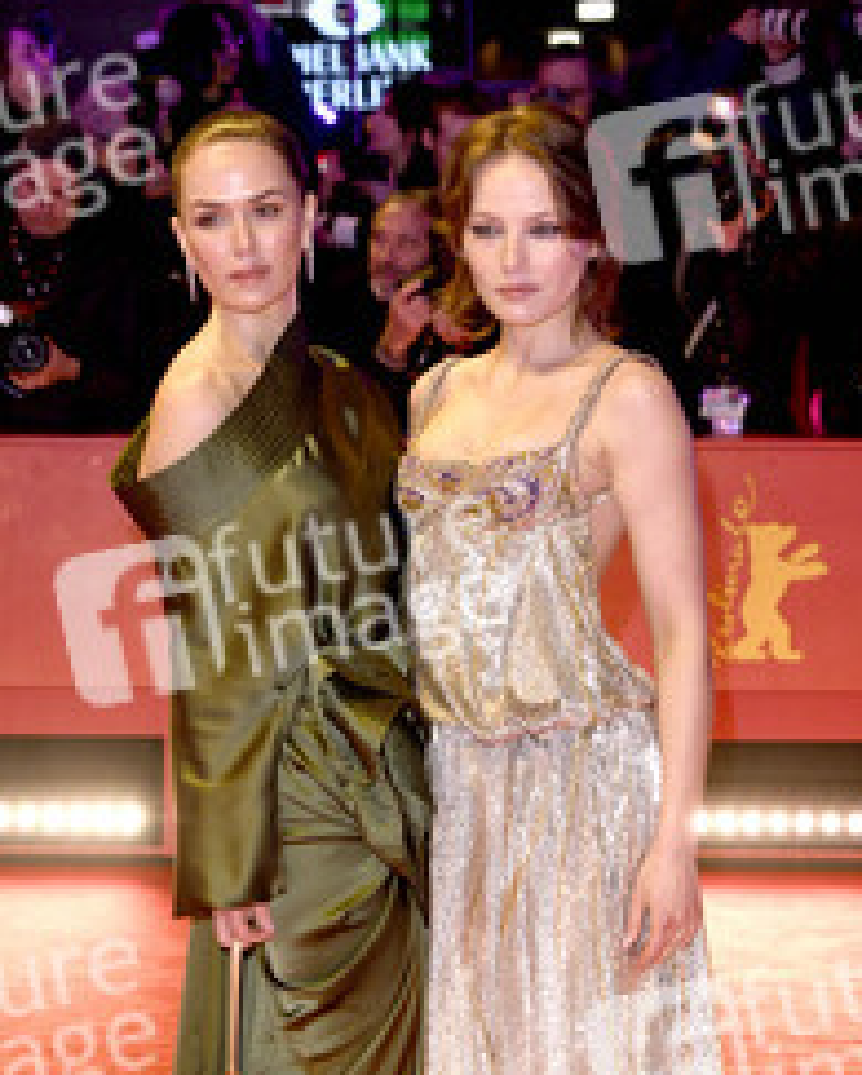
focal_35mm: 74
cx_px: 411
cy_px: 823
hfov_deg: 20.7
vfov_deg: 25.3
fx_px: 2355
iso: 800
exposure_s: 1/400
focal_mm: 48
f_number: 4
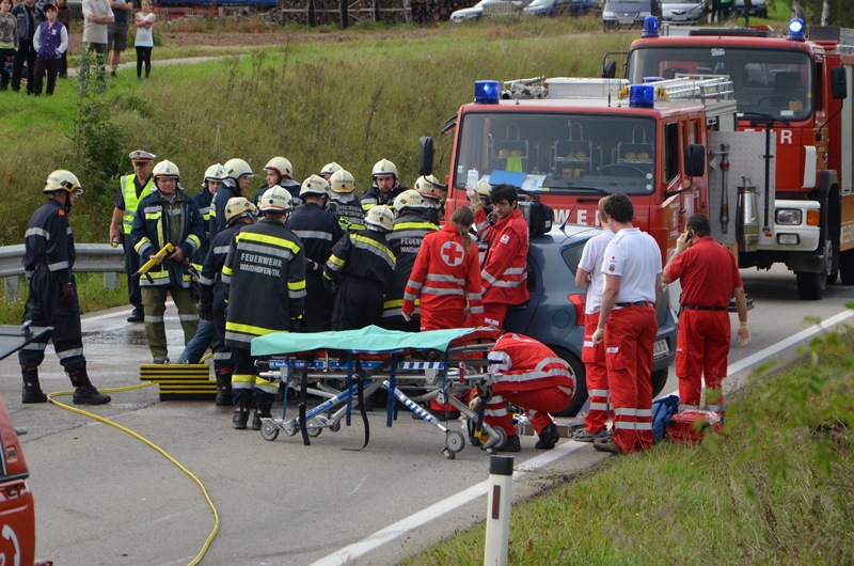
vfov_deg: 11.4
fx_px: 2841
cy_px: 283
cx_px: 427
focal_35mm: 120
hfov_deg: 17.1
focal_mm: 80
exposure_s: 1/250
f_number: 5.3
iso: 640
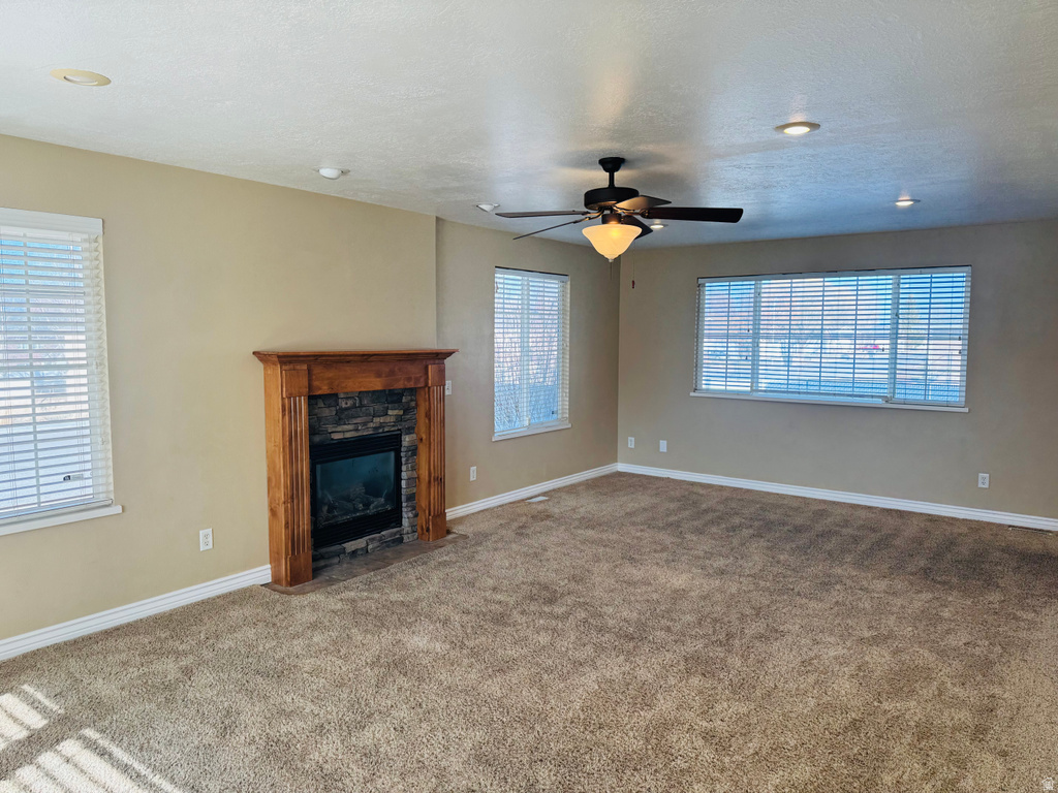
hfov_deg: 71.6
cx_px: 529
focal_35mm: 24
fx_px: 734
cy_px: 396
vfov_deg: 56.8
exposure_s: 1/287
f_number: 1.78
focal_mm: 6.76
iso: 80
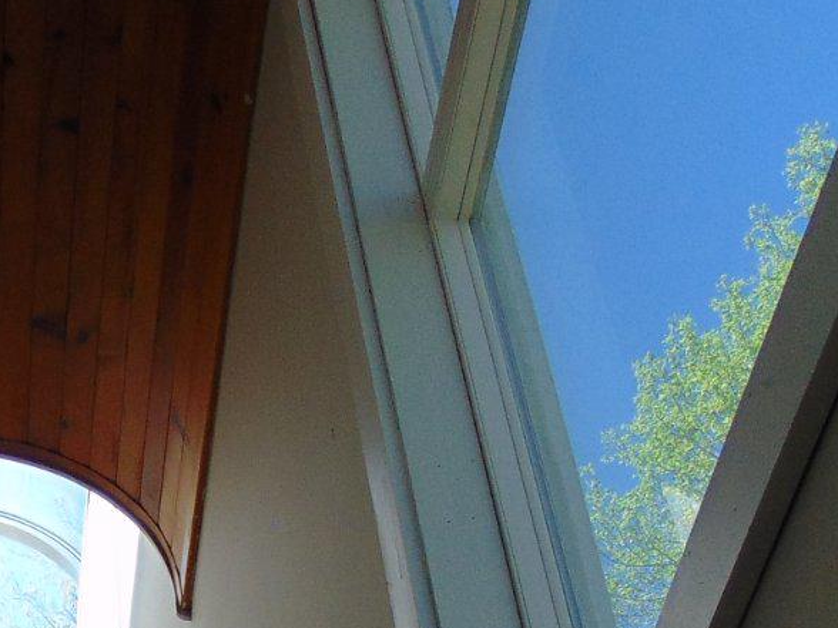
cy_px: 843
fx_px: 2106
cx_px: -118
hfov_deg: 21.2
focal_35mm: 87
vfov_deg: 16.0
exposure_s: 1/250
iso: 80
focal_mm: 4.5
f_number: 3
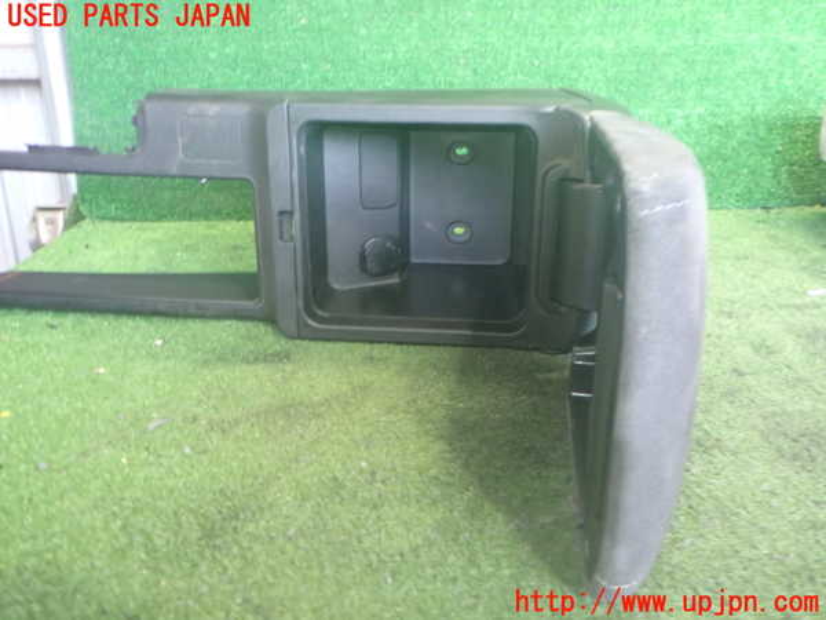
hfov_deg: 60.0
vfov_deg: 46.8
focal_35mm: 30
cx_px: 413
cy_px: 310
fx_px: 716
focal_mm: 5.4
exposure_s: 1/30
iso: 640
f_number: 2.3
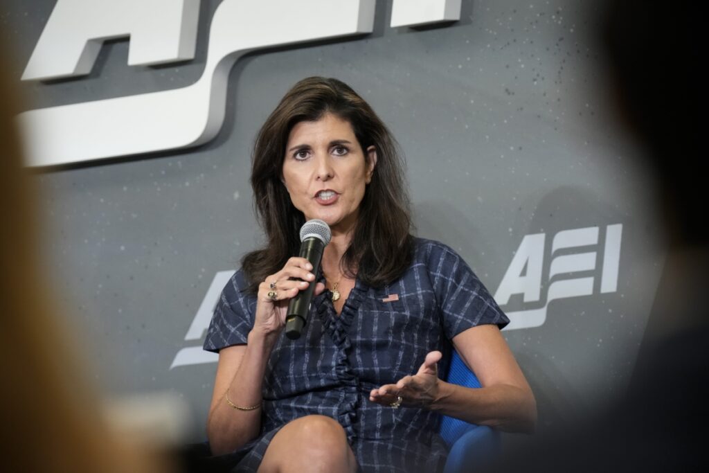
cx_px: 354
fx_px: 5751
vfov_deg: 4.7
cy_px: 236
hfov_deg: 7.1
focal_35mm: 292
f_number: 5.6
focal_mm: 292
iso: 3200
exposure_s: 1/320
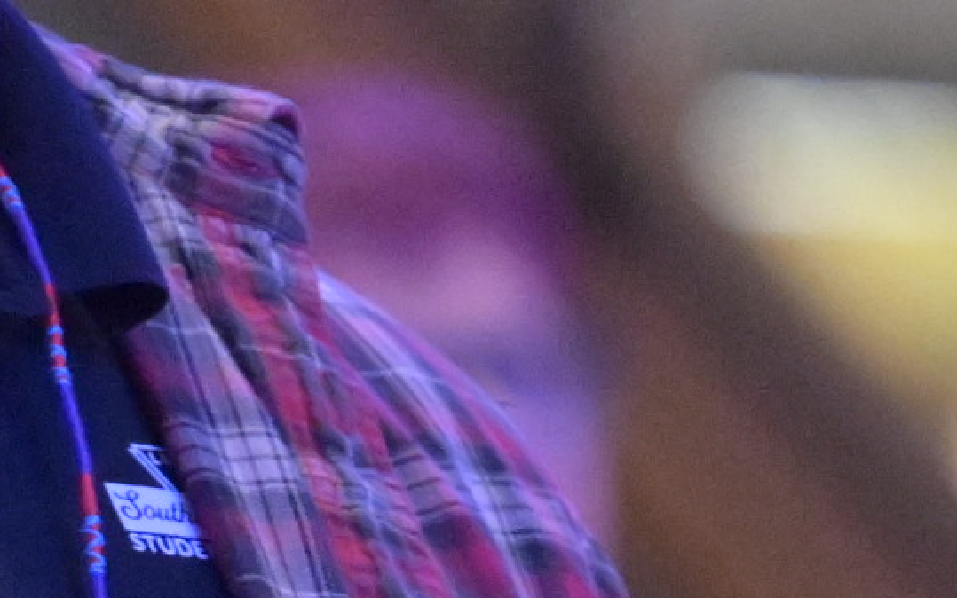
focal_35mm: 1365
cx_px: -107
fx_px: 35605
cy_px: 227
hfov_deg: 1.5
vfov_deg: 1.0
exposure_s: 1/60
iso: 6400
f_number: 2.8
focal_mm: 175
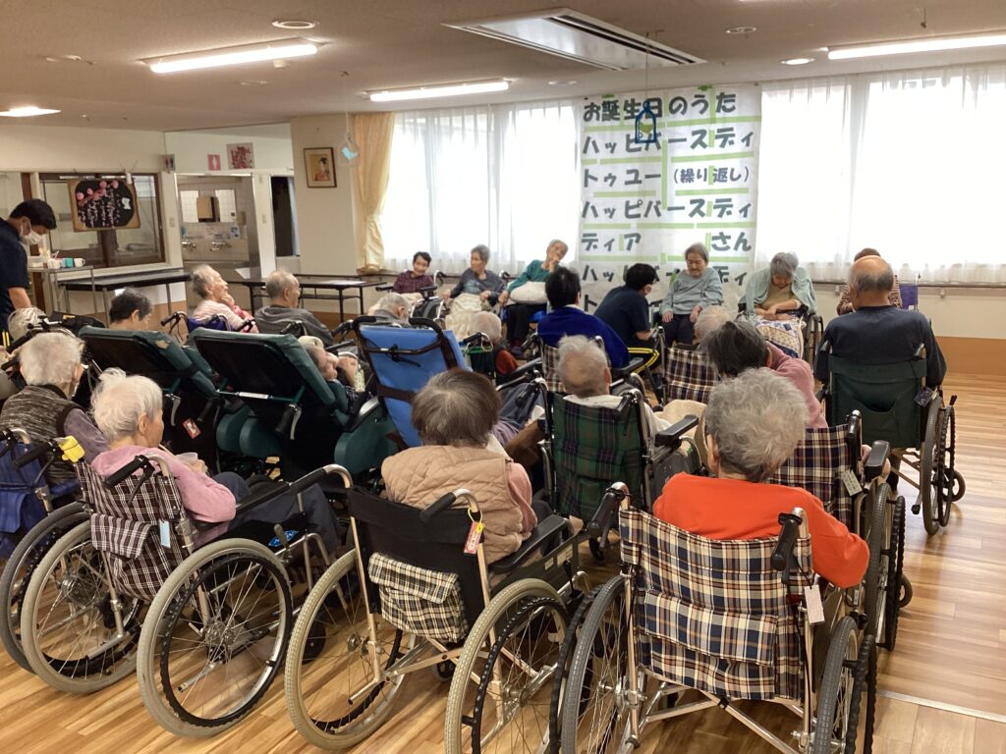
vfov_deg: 45.4
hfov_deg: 58.4
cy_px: 377
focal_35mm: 31
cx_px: 503
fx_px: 901
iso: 125
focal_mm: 3.3
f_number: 2.4
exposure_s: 1/60
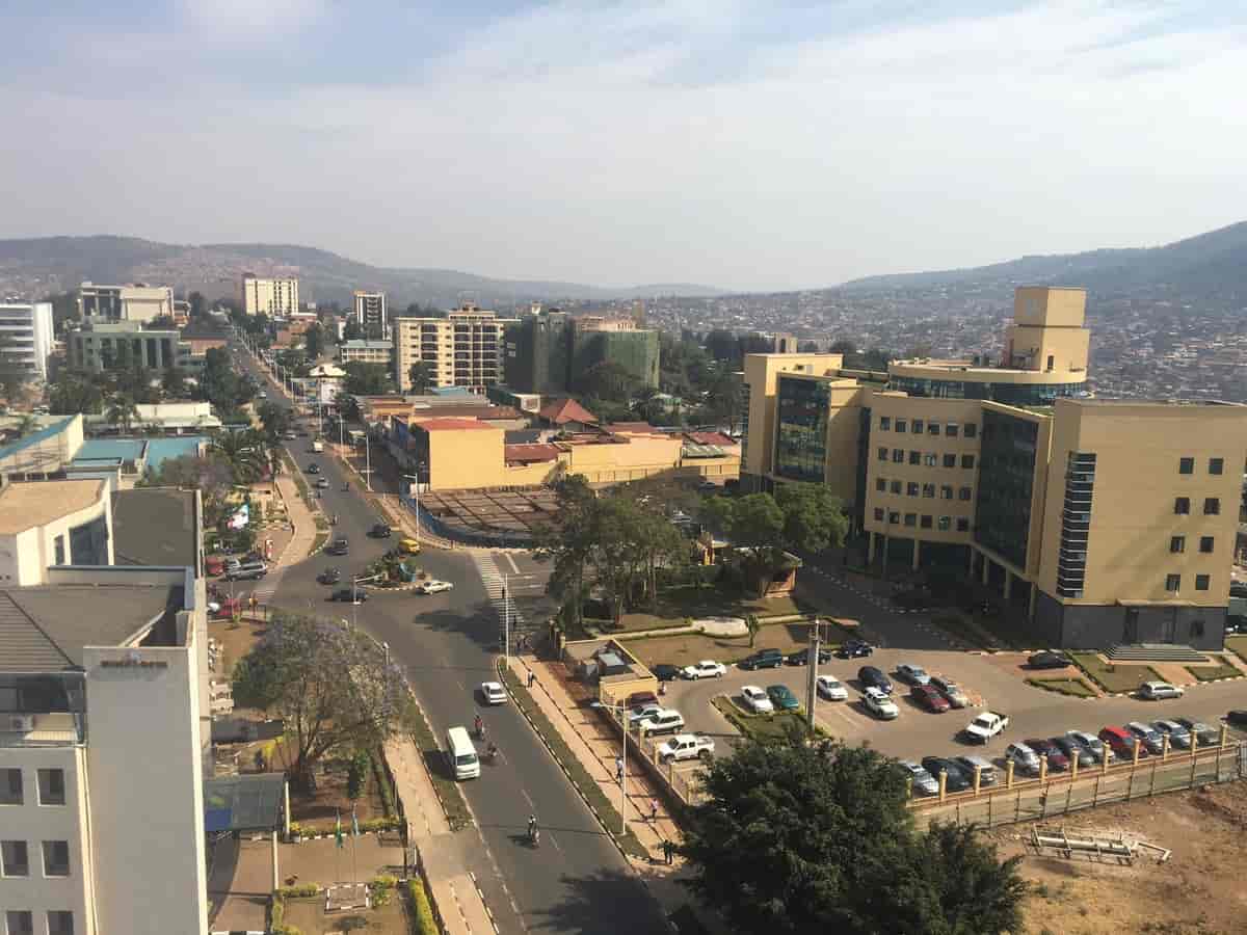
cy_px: 468
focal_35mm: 29
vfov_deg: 48.2
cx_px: 624
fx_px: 1045
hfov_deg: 61.7
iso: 25
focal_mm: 4.15
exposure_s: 1/1709
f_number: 2.2
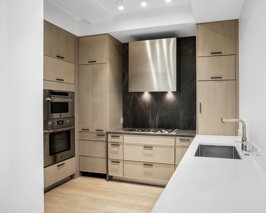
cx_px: 152
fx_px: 205
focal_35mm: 26
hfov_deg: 65.7
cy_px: 106
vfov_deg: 54.9
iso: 100
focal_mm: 23
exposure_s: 1/2
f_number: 8
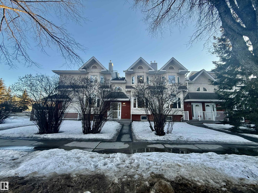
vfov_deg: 85.7
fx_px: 104
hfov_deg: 102.1
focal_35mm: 14
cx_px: 129
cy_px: 96
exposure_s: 1/135
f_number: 2.2
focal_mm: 2.22
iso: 64
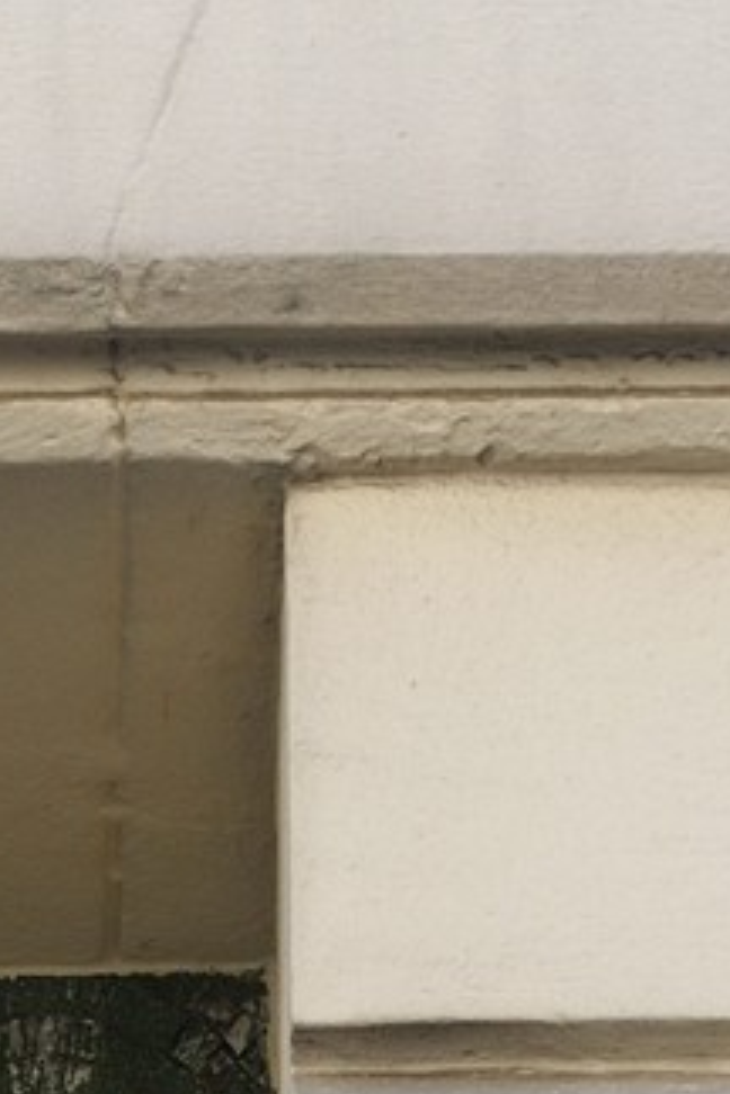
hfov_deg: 1.4
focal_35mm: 988
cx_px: -348
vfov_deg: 2.1
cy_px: 2154
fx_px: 30049
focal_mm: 200
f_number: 8
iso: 400
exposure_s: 1/160
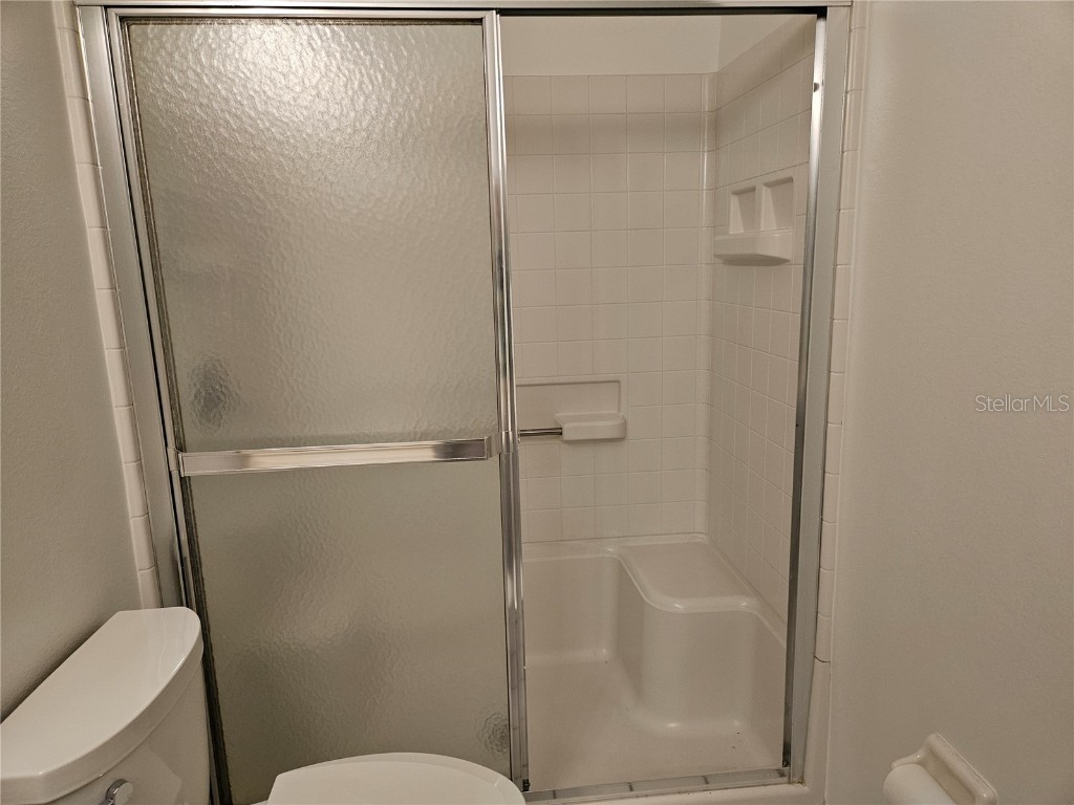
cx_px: 537
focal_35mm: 23
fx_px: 714
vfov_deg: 58.9
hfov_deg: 73.9
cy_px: 402
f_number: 1.8
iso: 250
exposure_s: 1/120
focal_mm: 5.4
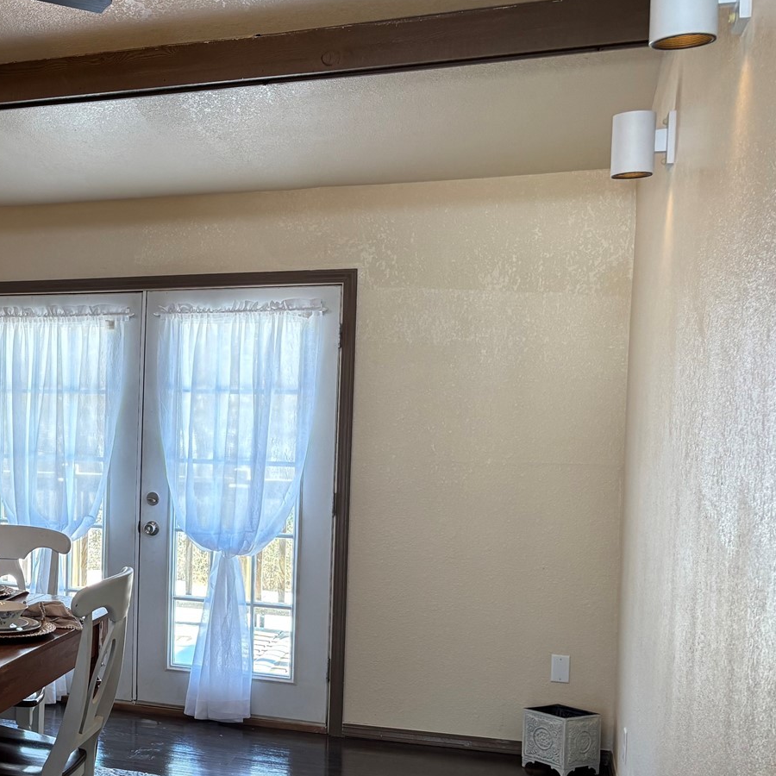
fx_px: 1243
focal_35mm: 49
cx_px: -10
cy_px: 492
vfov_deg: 34.5
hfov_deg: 31.8
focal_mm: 5.96
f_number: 1.6
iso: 125
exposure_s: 1/120
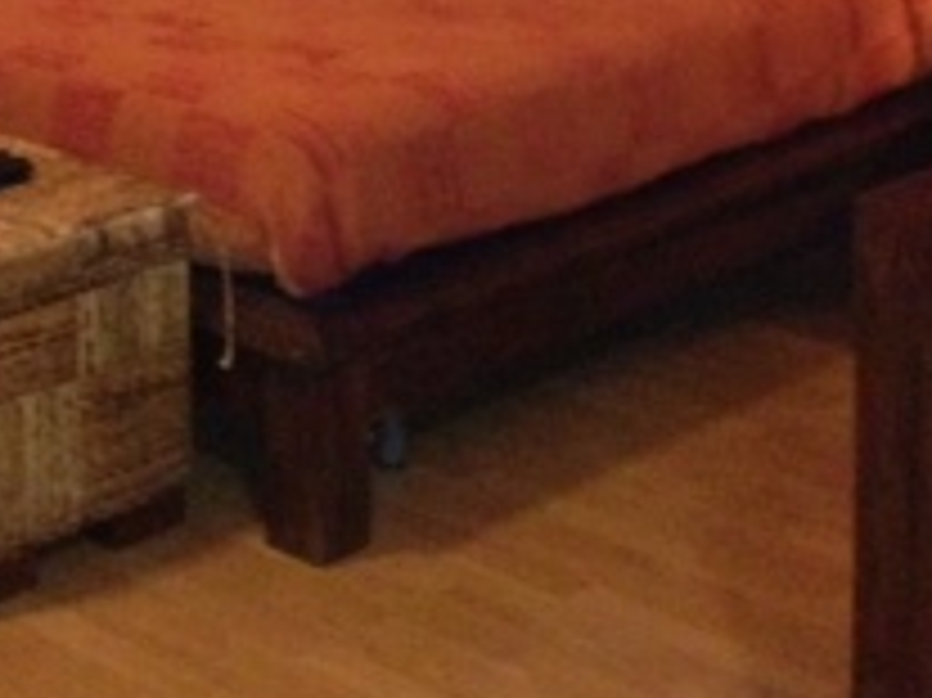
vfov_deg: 13.7
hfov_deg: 19.1
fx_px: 2745
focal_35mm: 102
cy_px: -324
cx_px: 185
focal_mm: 4.13
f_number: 2.4
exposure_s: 1/16
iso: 800
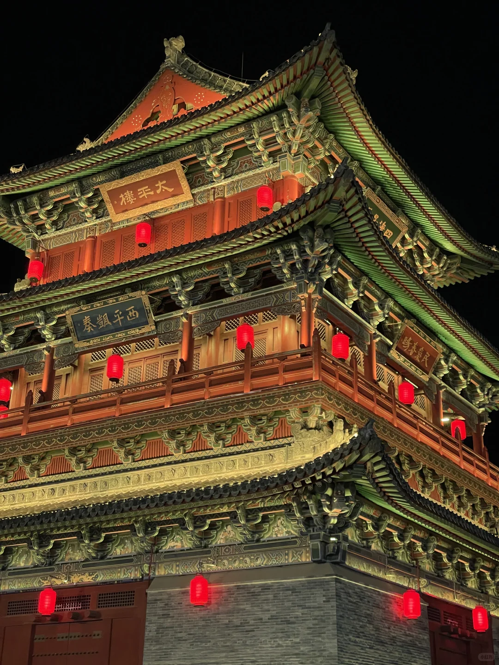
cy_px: 332
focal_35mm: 52
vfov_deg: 36.8
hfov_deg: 28.0
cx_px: 250
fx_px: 999
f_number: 2
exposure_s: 1/50
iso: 400
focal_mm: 6
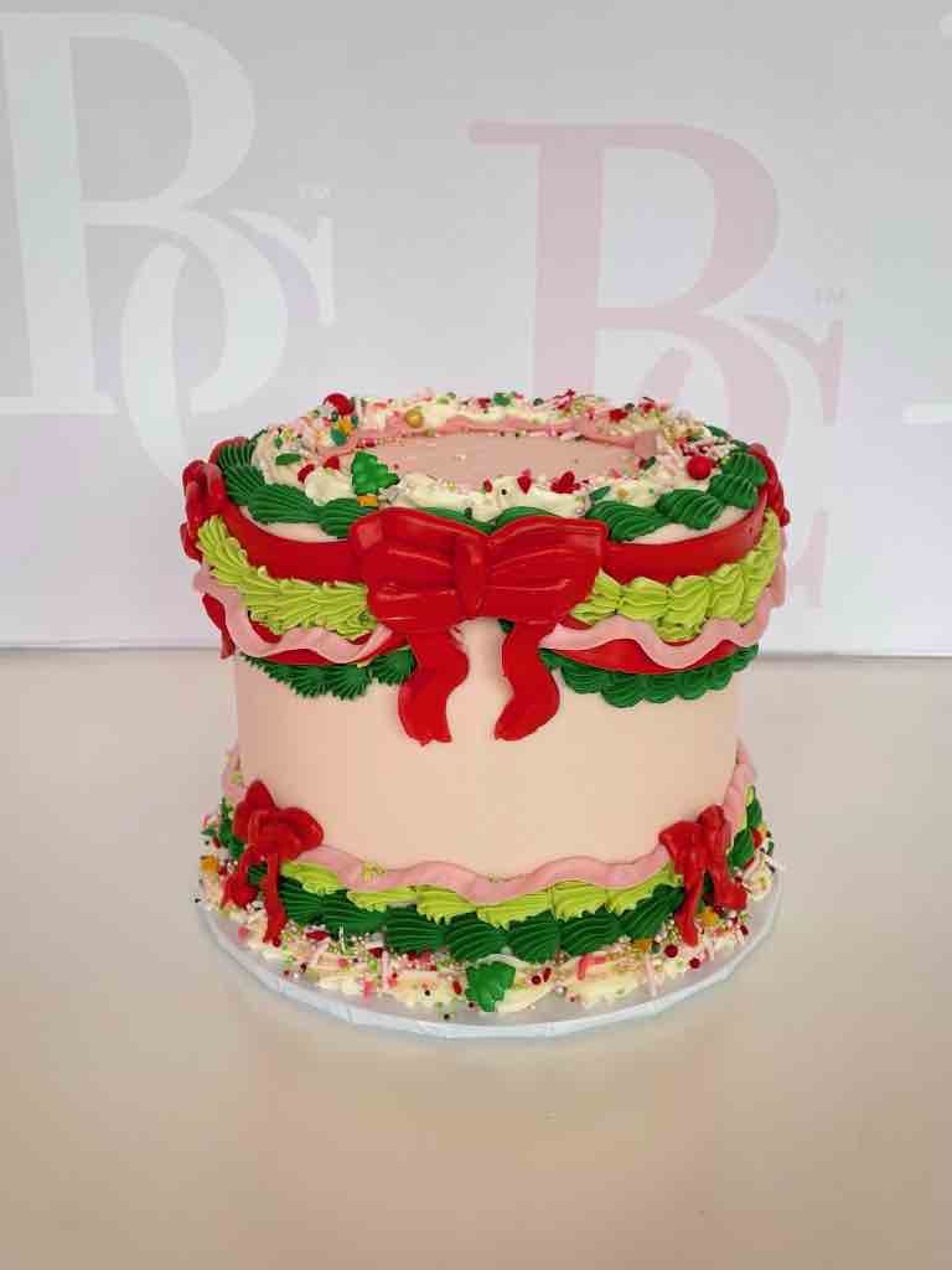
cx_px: 476
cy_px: 635
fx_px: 953
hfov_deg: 53.1
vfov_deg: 67.3
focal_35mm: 26
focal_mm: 4.2
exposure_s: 1/120
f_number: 1.6
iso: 80
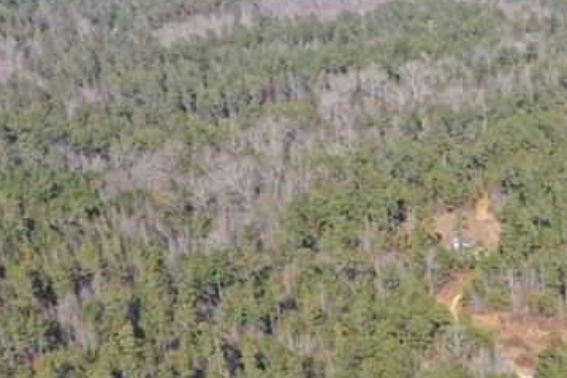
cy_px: 365
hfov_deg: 23.6
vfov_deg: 16.8
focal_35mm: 80
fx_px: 1260
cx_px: 640
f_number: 5
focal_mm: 10.26
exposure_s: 1/320
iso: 100
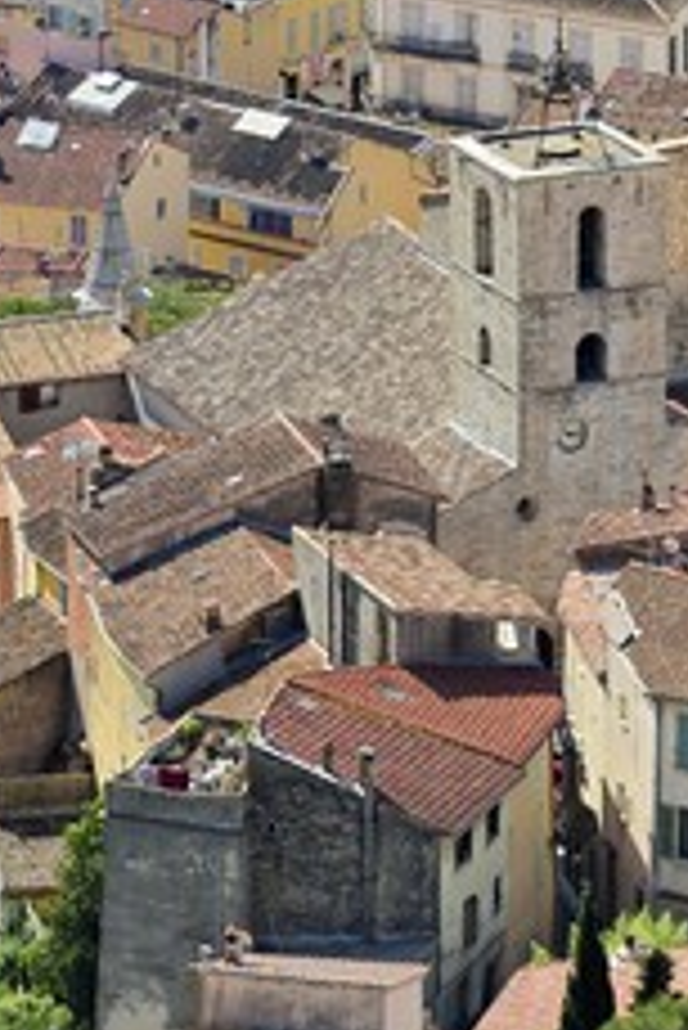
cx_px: 591
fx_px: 8415
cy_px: 468
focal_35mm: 294
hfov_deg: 4.7
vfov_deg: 7.0
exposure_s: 1/200
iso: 200
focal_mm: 160
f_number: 11
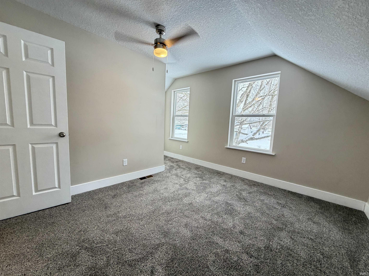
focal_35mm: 14
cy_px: 138
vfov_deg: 85.7
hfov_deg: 102.1
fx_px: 149
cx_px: 184
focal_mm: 2.22
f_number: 2.2
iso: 250
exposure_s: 1/60
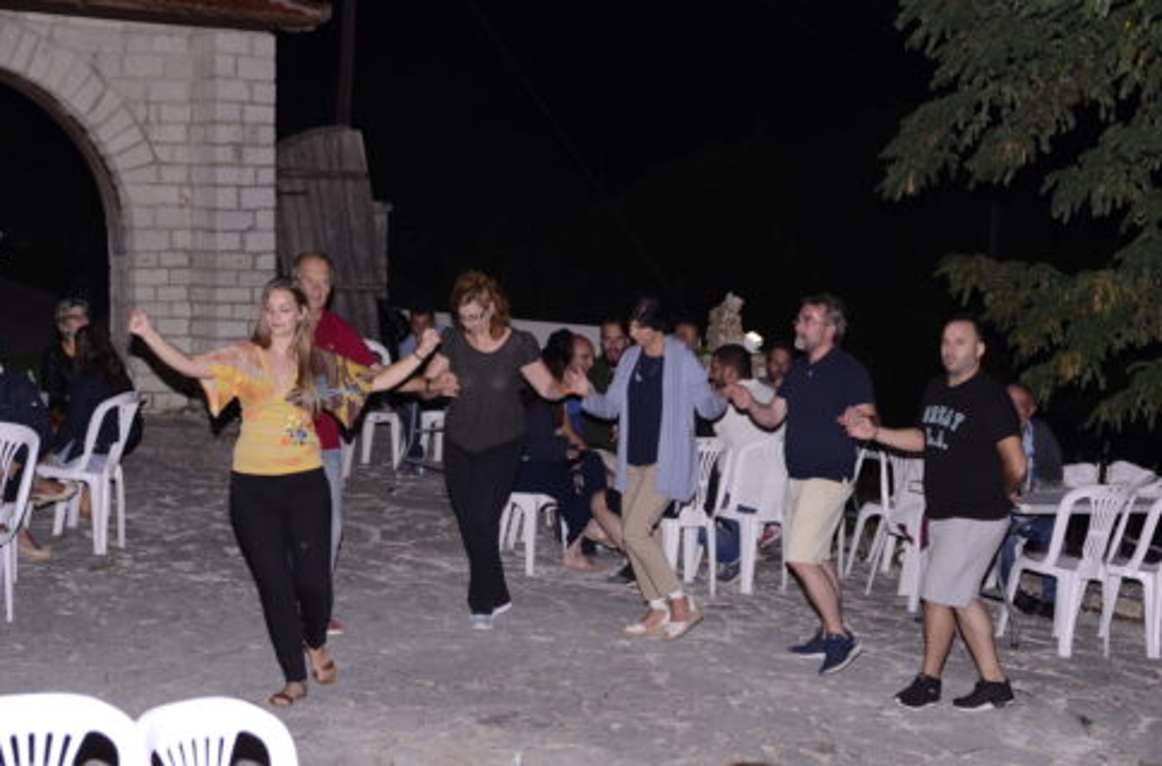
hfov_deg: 32.5
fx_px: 1994
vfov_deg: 21.7
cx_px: 574
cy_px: 377
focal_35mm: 62
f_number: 3.8
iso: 160
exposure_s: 1/200
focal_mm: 40
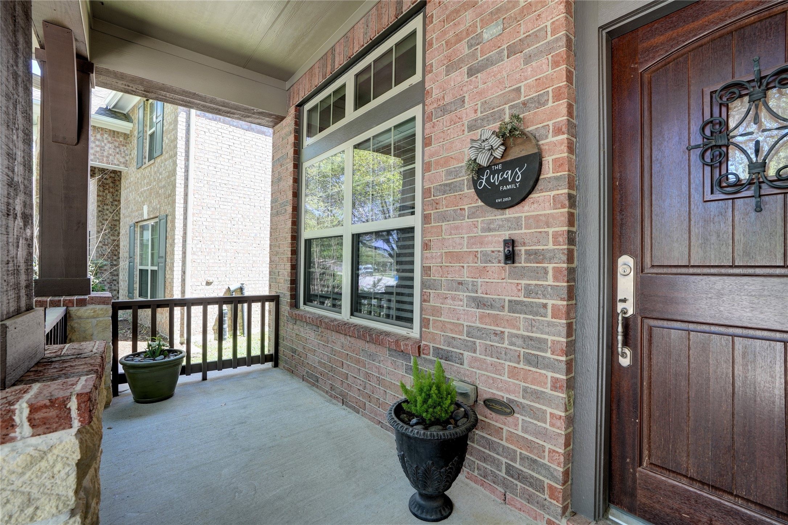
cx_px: 394
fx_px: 350
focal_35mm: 16
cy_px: 262
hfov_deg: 96.7
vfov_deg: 73.7
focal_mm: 16
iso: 400
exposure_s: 1/40
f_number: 8
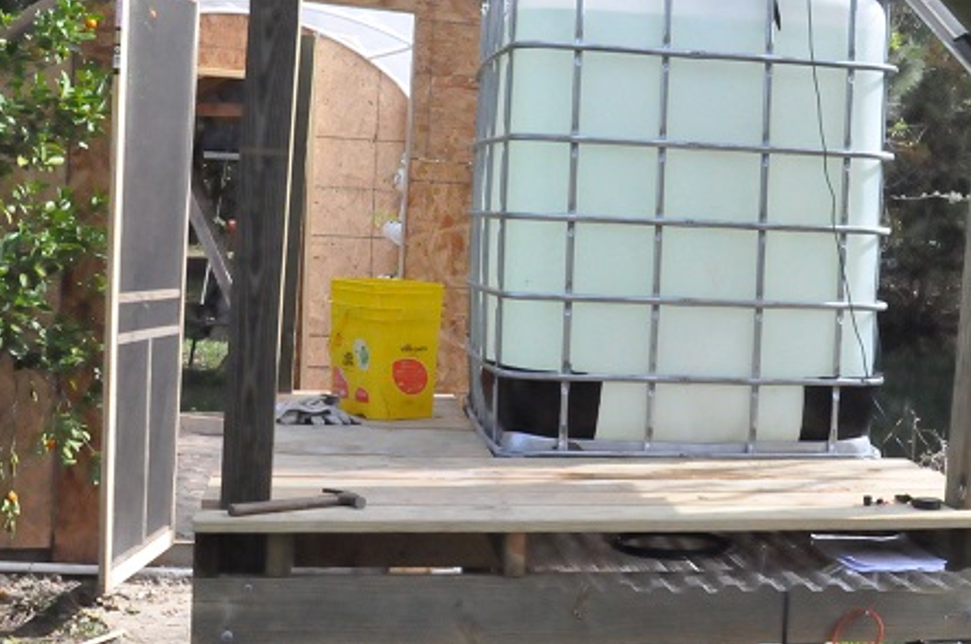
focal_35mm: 57
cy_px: 260
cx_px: 677
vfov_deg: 23.7
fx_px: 1533
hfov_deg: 34.7
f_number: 25
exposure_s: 1/640
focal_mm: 21
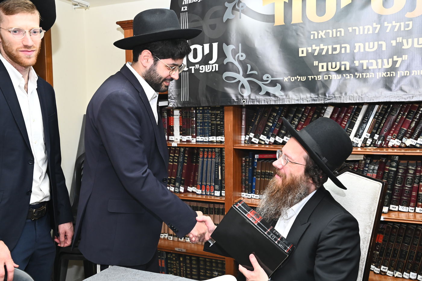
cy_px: 140
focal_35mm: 36
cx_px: 211
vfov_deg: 36.8
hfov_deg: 53.2
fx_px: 422
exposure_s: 1/125
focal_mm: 36
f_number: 6.3
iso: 2000
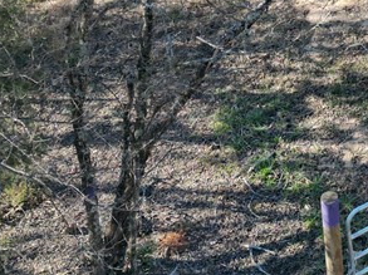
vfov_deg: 16.2
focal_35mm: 84
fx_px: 892
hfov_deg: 21.7
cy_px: -123
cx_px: 436
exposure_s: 1/1000
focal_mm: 6.72
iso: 200
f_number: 1.7
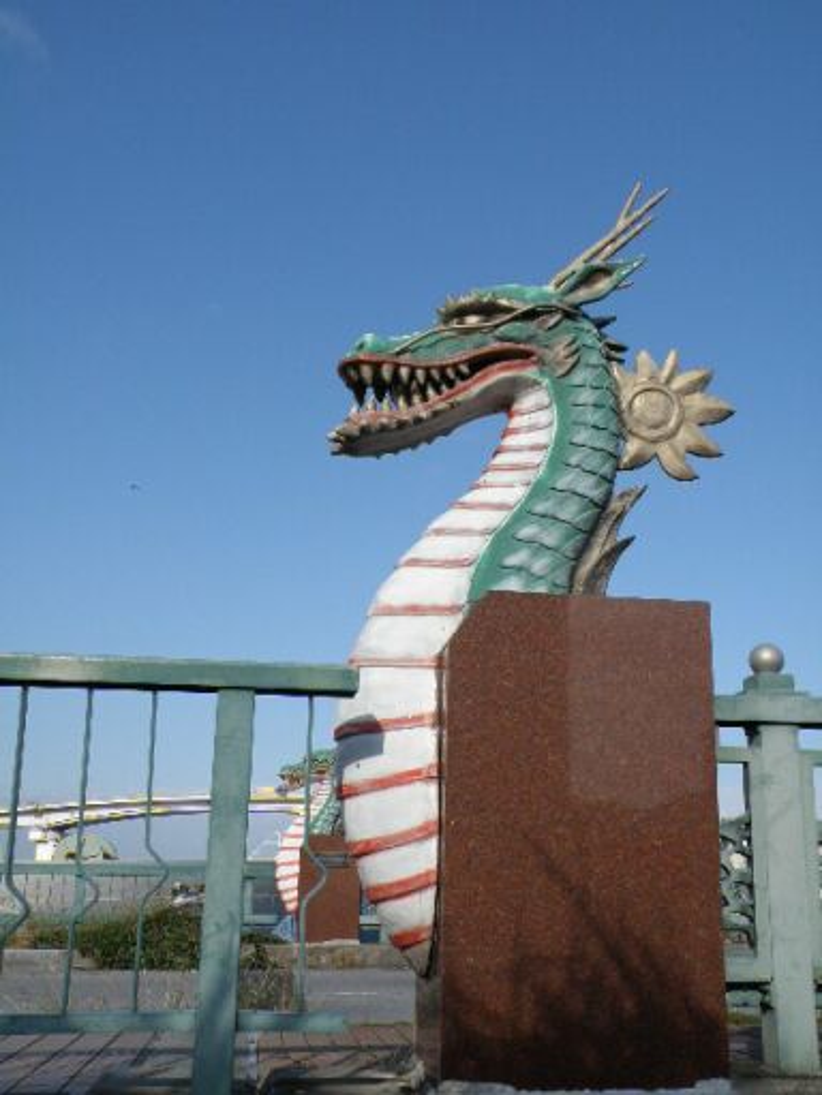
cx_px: 411
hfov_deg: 36.8
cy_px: 548
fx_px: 1235
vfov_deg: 47.9
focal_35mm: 39
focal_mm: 6.97
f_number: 5.6
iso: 64
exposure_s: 1/400
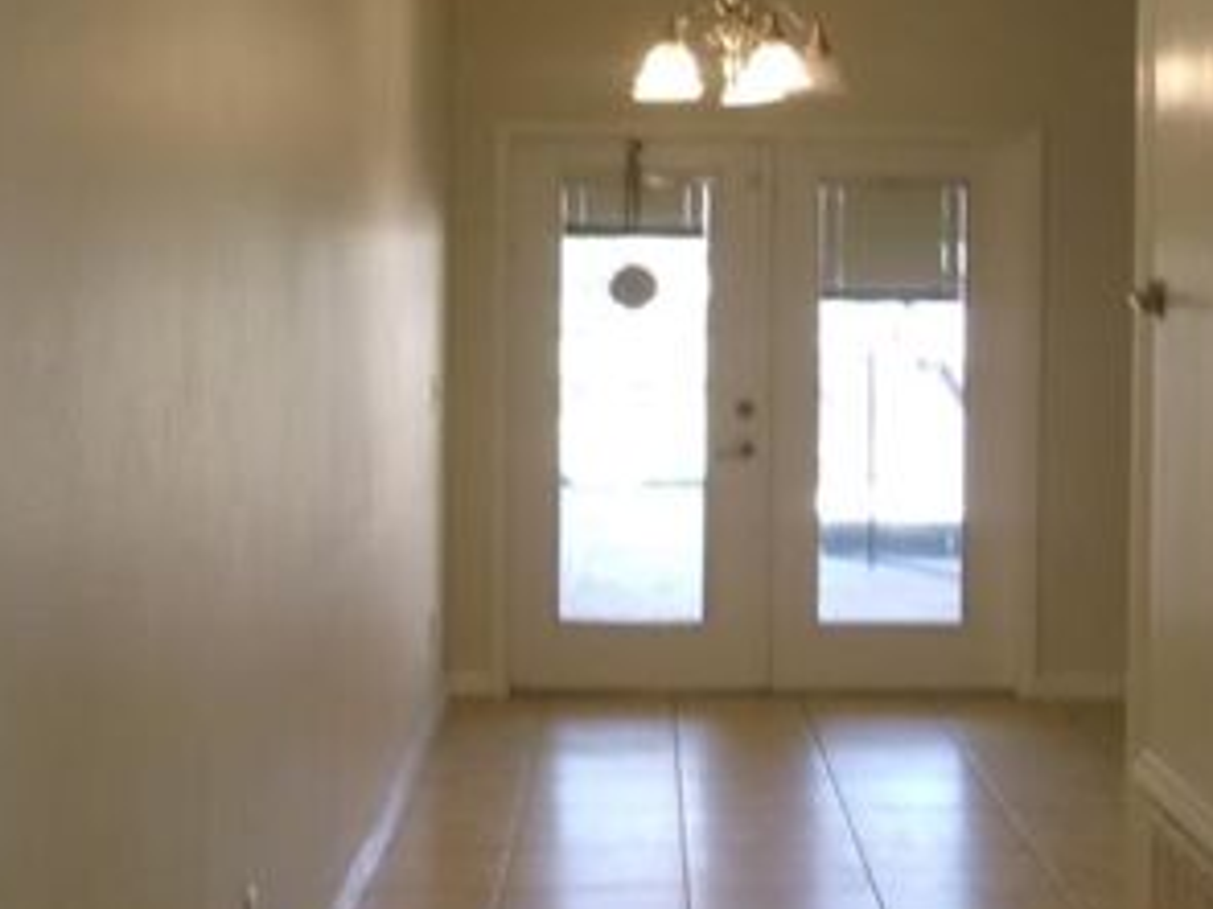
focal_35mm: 67
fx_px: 2347
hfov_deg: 29.0
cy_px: 341
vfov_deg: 21.9
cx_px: 676
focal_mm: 5.1
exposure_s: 1/34
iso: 146
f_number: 3.9
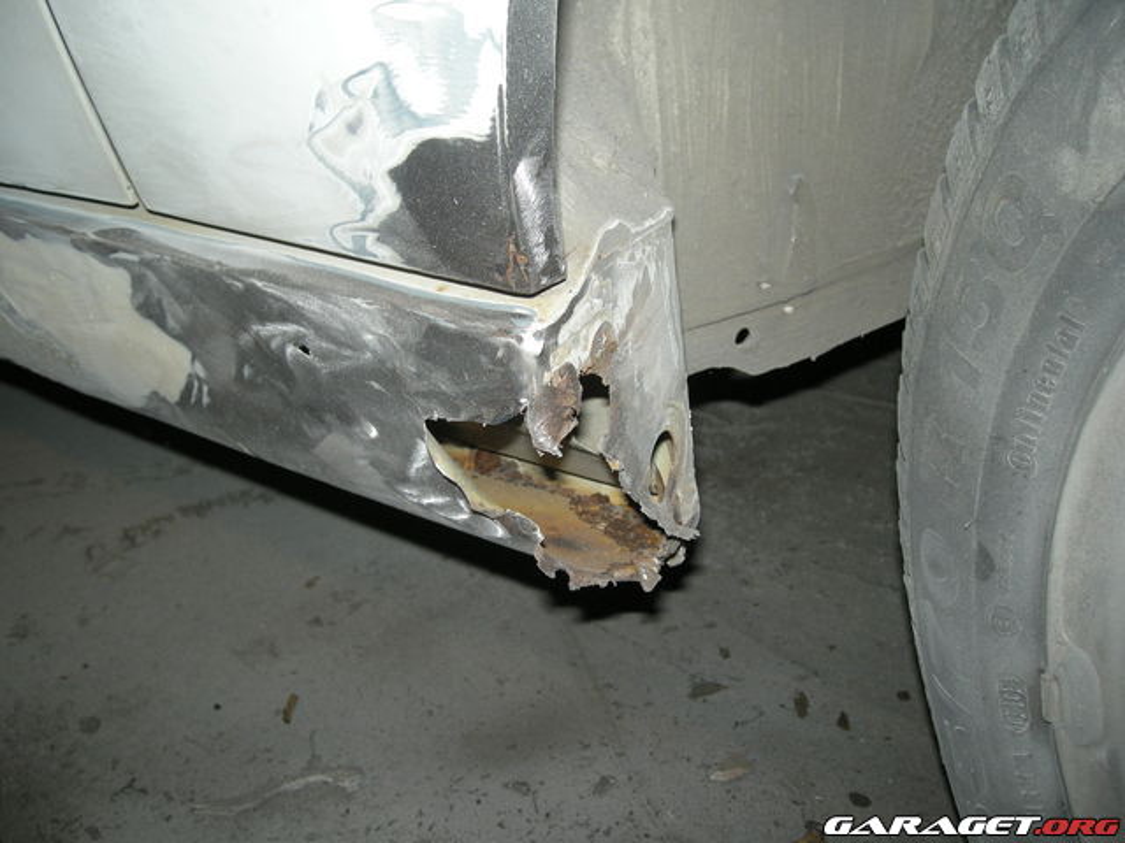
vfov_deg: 40.7
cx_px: 562
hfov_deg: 52.6
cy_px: 422
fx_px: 1137
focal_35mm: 35
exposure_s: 1/60
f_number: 2.8
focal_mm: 5.7
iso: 50
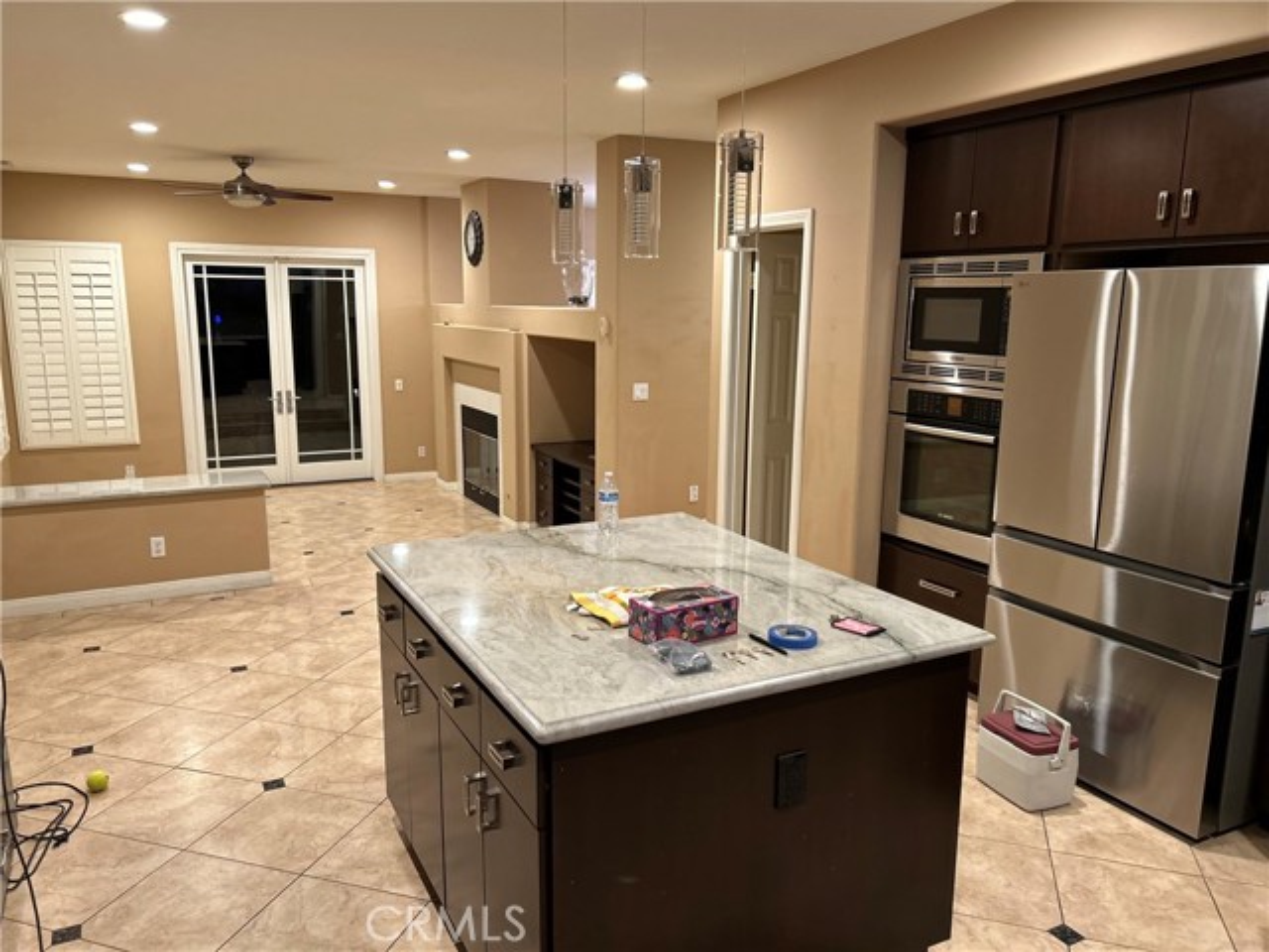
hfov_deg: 67.3
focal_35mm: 26
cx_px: 634
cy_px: 476
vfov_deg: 53.1
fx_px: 953
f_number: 1.5
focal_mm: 5.7
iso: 160
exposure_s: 1/60
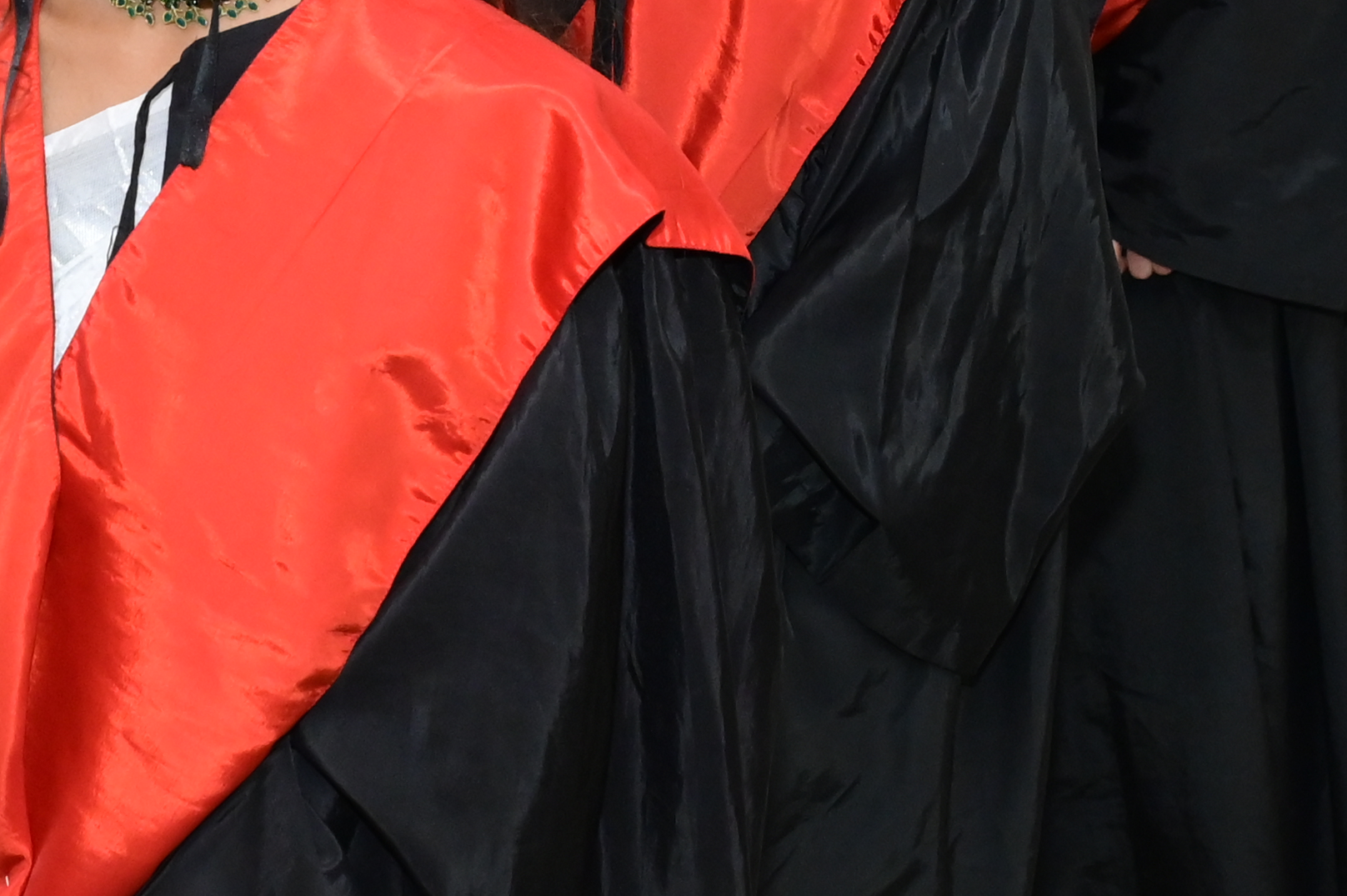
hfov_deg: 17.4
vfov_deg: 11.4
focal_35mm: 118
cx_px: 714
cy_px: -95
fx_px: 4407
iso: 3200
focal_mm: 31.5
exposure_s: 1/160
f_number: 5.6
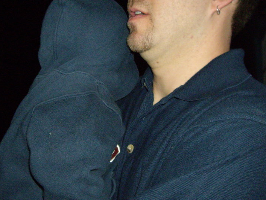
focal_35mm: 55
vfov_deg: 26.6
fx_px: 423
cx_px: 93
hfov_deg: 34.6
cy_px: 88
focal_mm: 6.2
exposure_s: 1/40
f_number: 2.7
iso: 400
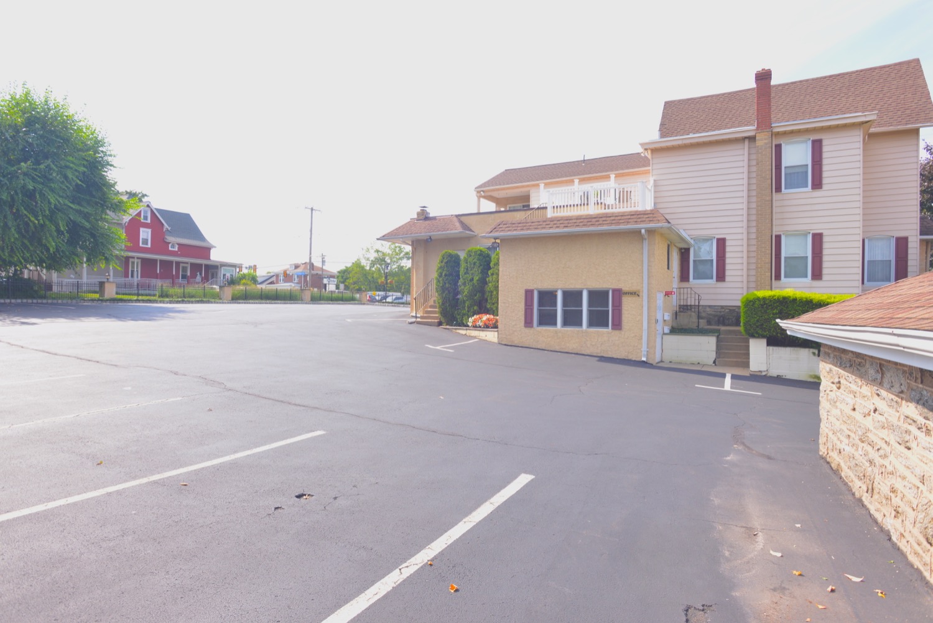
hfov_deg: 84.0
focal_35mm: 20
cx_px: 466
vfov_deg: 62.0
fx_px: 518
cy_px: 312
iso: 500
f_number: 11
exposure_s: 1/250
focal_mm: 20
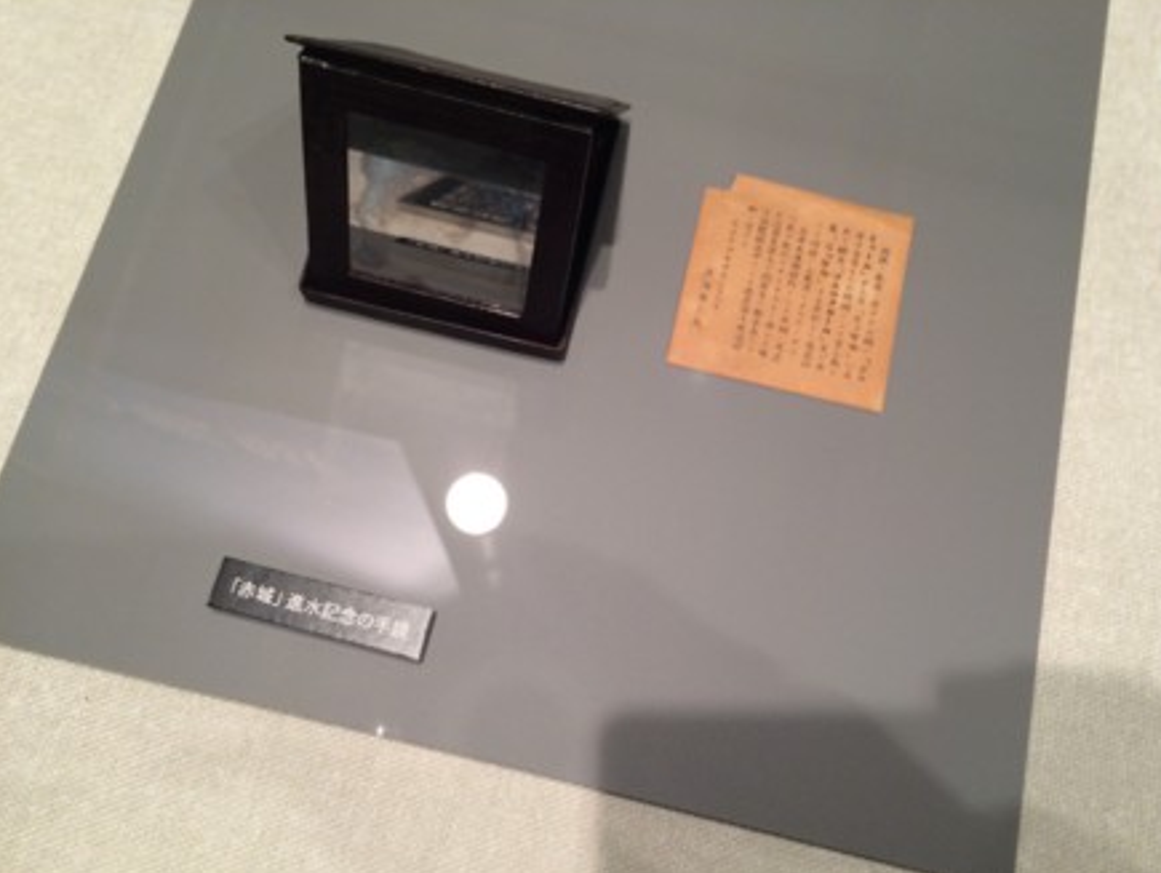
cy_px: 443
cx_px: 590
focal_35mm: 31
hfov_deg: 58.3
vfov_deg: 45.5
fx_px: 1041
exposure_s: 1/30
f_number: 2.2
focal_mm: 4.12
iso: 100
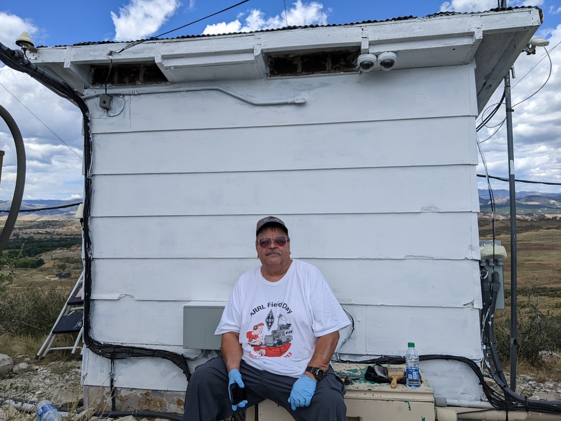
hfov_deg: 65.3
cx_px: 280
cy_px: 210
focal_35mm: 27
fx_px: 438
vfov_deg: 51.4
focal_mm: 4.44
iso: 62
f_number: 1.8
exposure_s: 1/3356
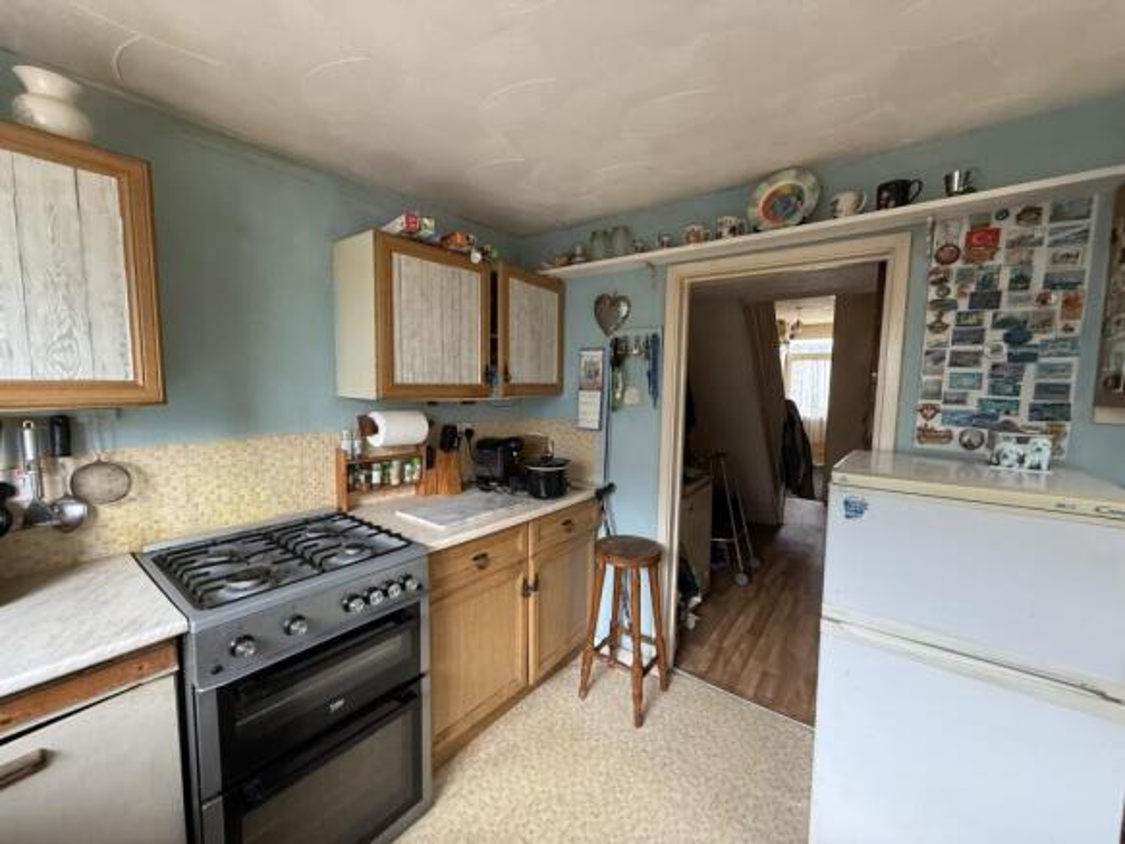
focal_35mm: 14
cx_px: 562
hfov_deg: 102.1
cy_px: 422
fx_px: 455
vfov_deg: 85.7
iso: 320
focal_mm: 2.22
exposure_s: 1/69
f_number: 2.2
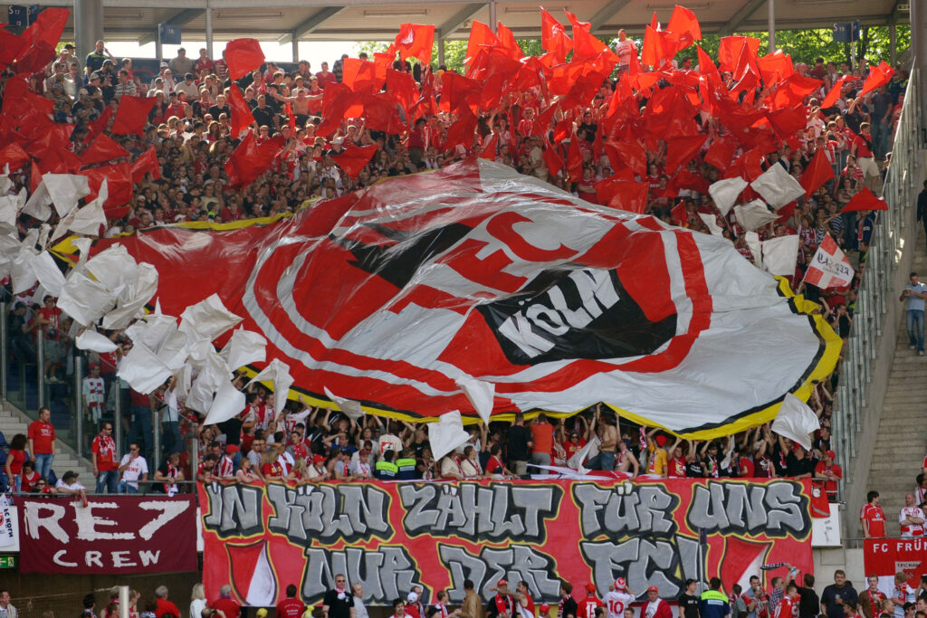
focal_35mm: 190
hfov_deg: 10.8
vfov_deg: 7.2
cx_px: 464
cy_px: 309
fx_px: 4893
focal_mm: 190
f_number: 4.5
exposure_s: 1/800
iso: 500
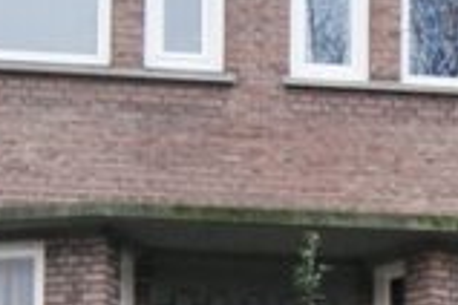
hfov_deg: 9.0
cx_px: 459
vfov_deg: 6.0
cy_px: 436
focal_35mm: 227
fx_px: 2888
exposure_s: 1/20
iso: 400
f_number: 5.6
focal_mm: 26
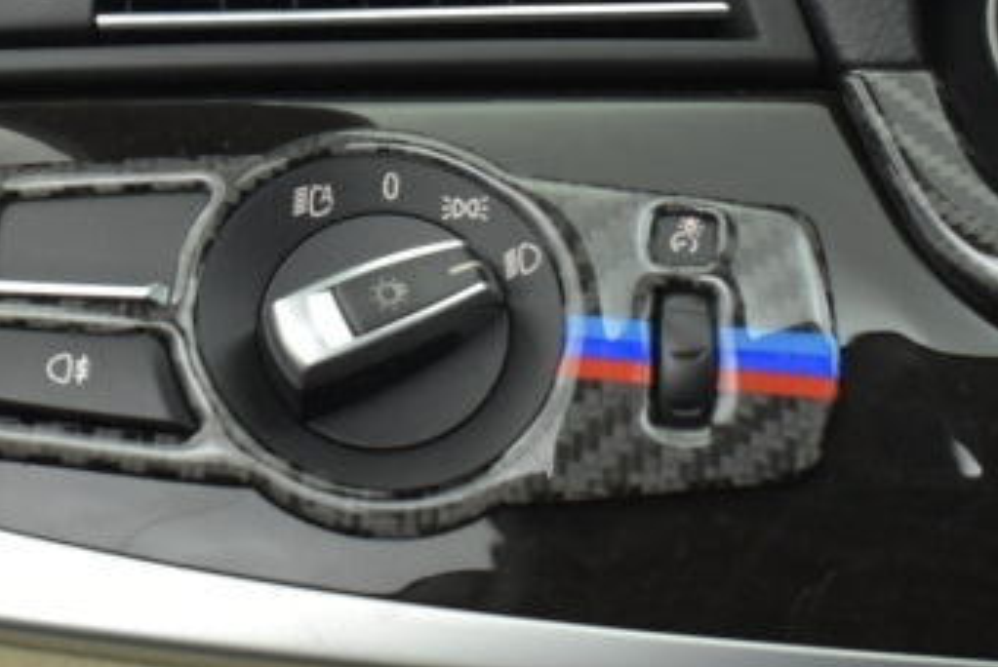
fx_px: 2497
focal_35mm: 90
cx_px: 416
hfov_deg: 22.6
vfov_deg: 15.1
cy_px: 126
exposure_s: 1/125
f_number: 3.8
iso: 1600
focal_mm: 20
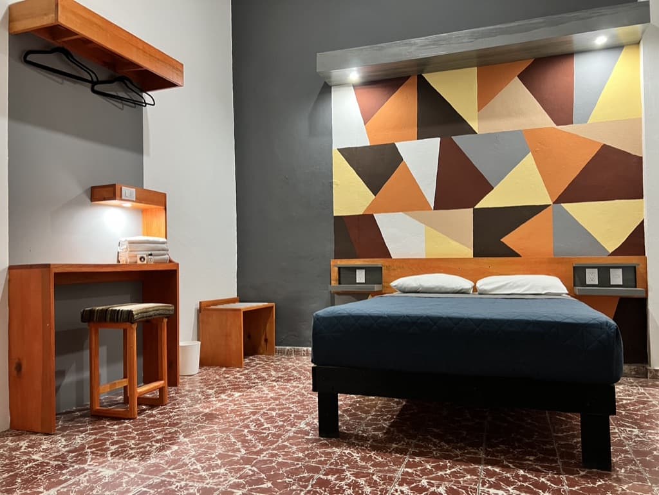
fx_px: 495
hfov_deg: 67.3
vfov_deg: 53.1
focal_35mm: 26
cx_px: 330
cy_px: 248
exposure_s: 1/60
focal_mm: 5.7
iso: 500
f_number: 1.5
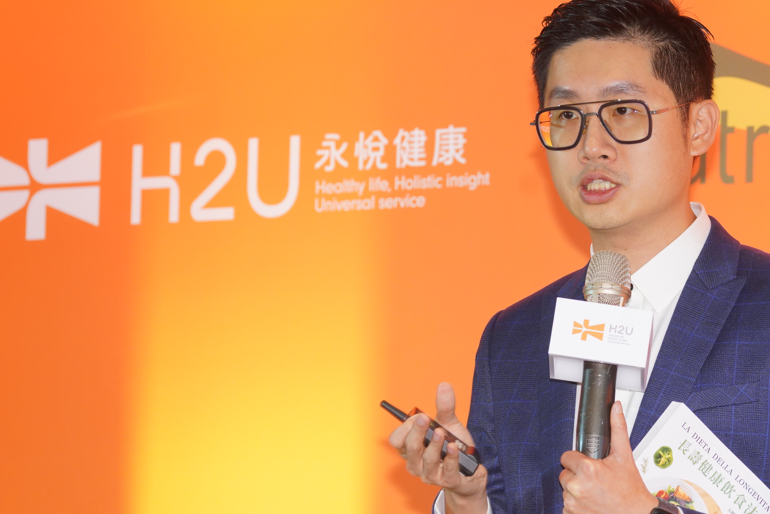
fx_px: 5092
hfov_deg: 8.6
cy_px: 311
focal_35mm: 238
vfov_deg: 5.8
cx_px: 521
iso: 1600
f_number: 5.6
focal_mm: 135
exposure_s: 1/160
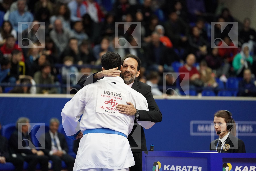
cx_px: 128
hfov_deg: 10.3
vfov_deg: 6.9
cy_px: 86
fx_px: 1422
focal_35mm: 200
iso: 5000
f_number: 2.8
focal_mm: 200
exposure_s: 1/1000
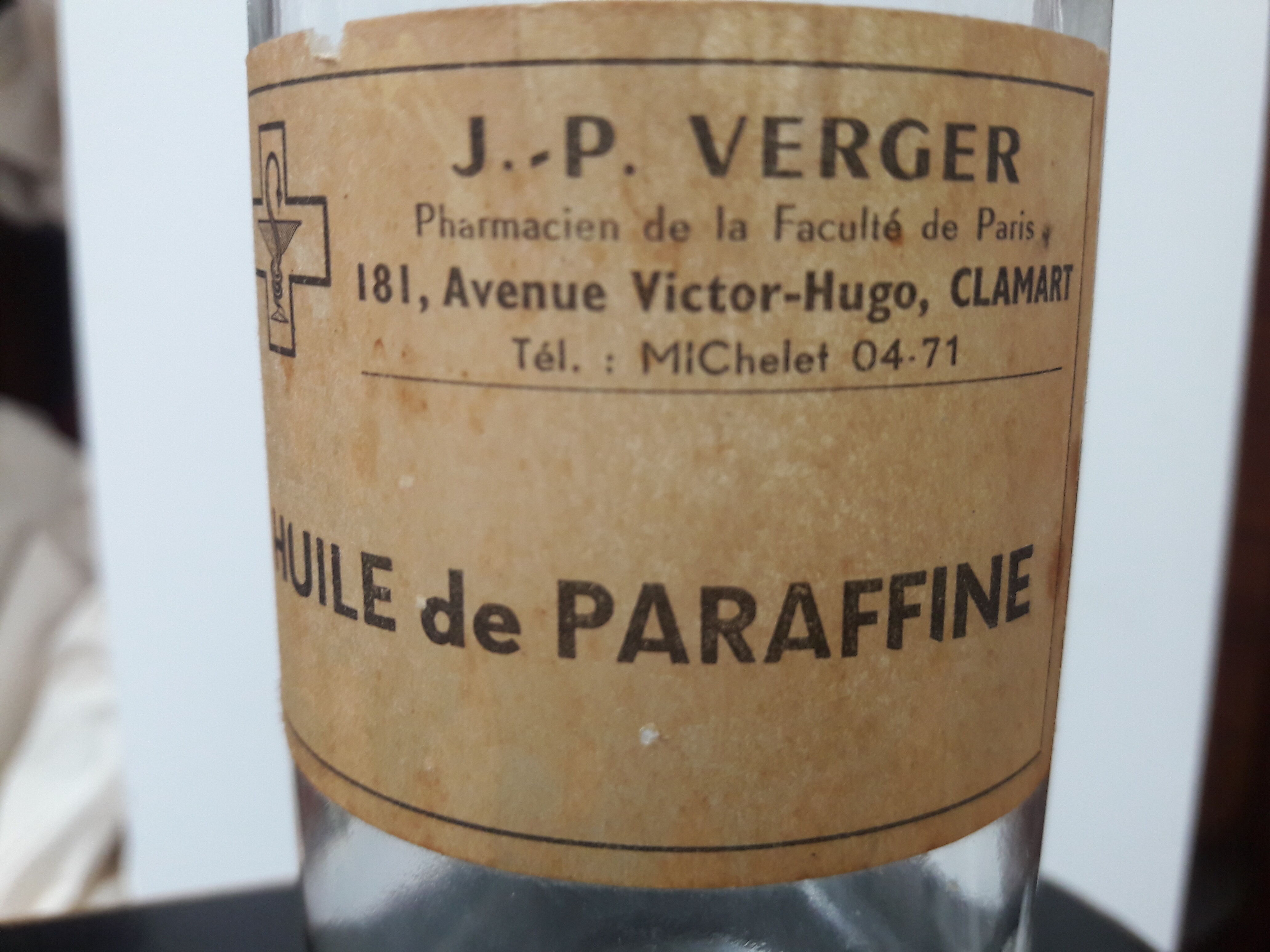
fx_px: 1027
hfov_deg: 63.4
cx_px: 635
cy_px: 476
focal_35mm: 28
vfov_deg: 49.7
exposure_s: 1/33
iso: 100
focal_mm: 3.7
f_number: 1.9
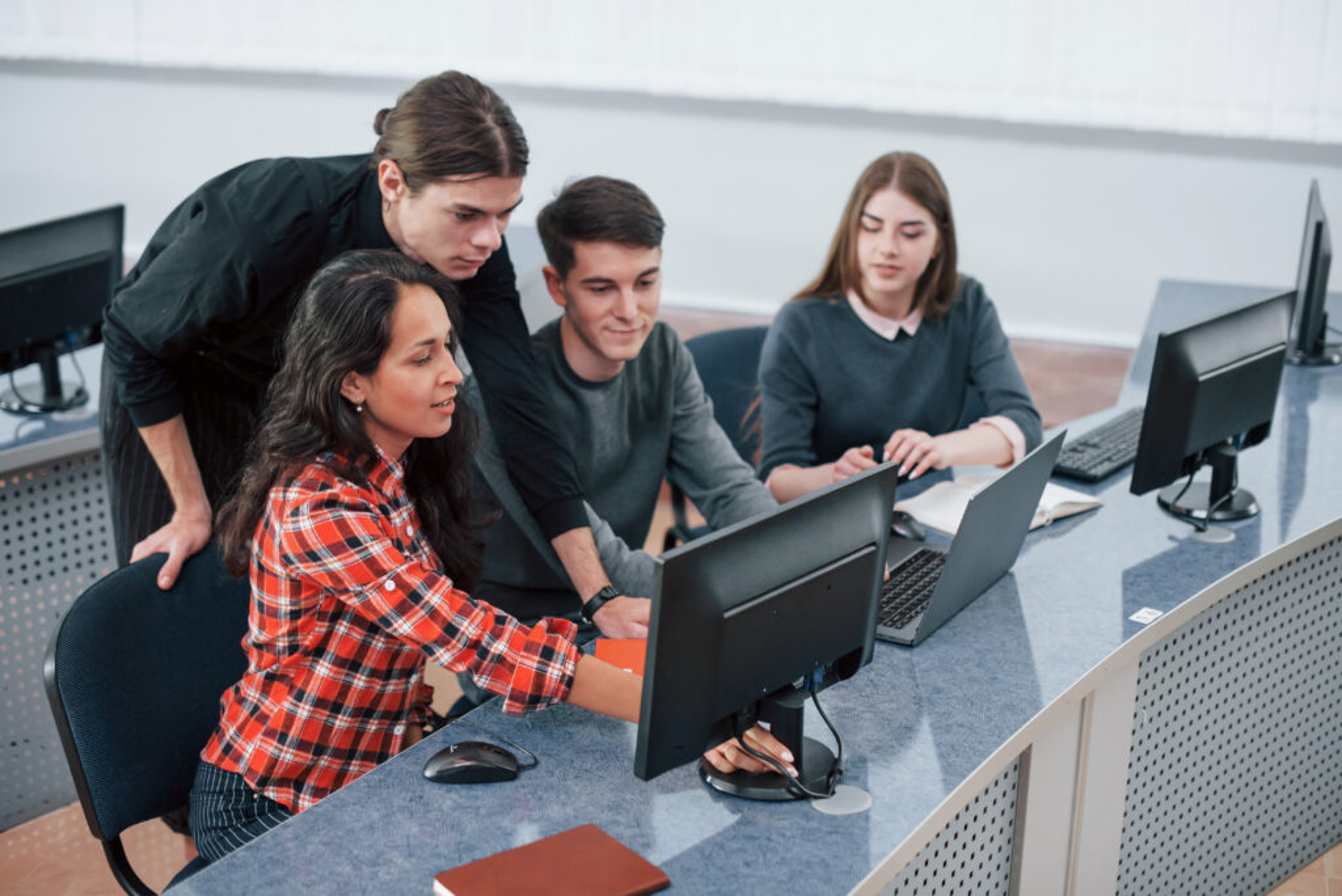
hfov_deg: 39.6
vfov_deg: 27.0
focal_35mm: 50
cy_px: 448
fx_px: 1865
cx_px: 671
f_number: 2.2
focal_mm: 50
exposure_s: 1/200
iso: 1000
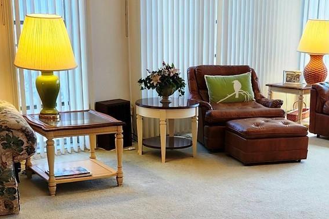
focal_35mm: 68
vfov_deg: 19.7
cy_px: 188
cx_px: 223
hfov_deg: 29.4
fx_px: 621
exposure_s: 1/120
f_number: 1.8
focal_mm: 5.54
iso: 160
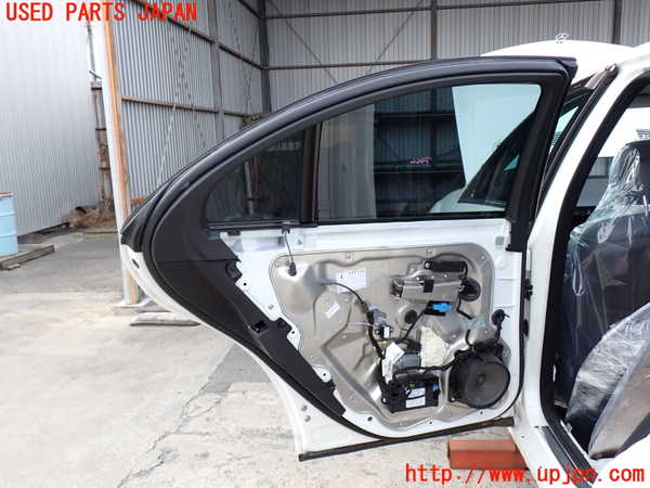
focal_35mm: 30
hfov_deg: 60.0
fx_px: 563
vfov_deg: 46.8
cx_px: 325
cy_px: 244
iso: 100
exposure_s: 1/160
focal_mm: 5.4
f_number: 3.2
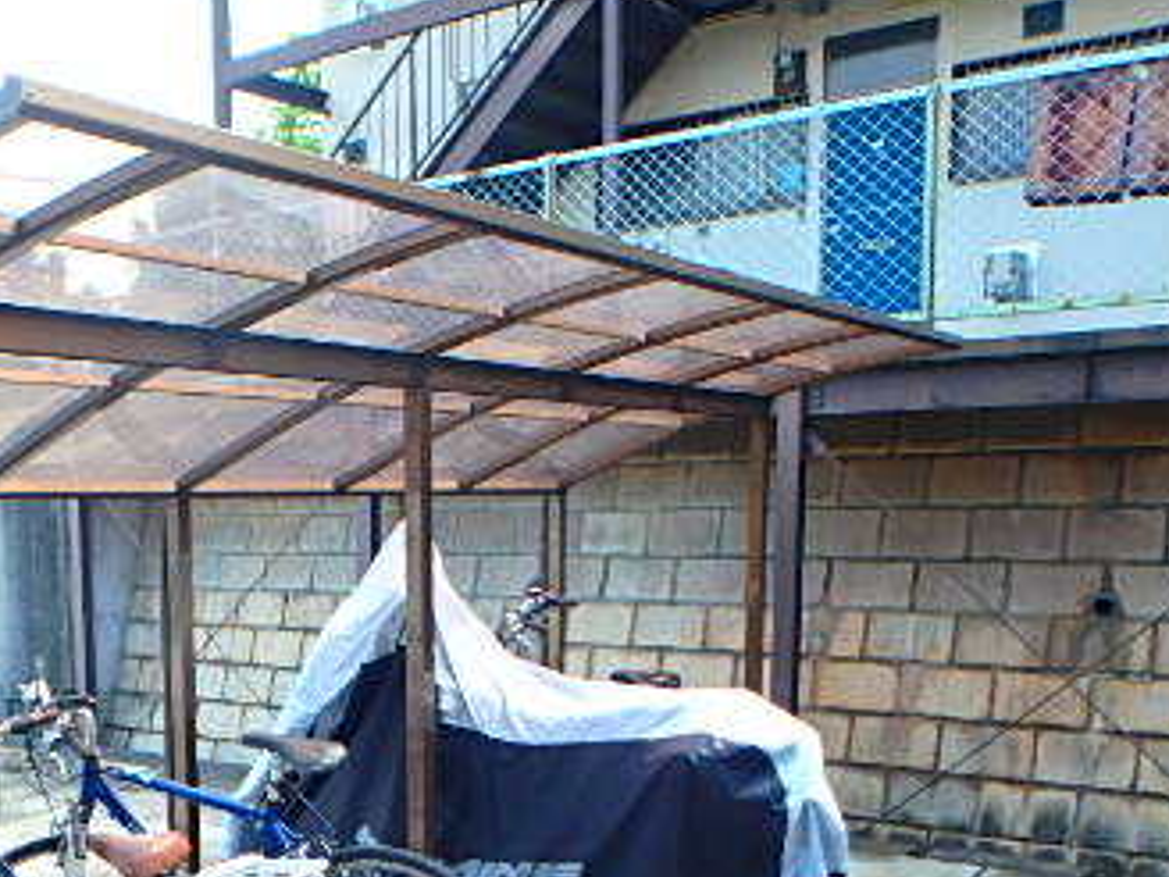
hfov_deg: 44.1
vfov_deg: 33.7
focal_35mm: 41
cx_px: 278
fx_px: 1385
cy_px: 745
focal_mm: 3.7
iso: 125
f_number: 3.5
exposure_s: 1/160
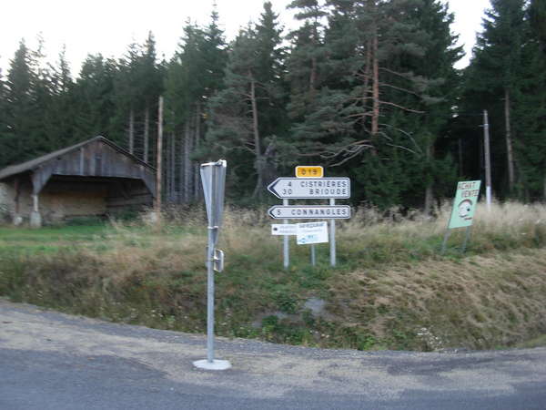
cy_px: 205
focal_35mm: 38
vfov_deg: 37.7
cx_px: 273
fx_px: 599
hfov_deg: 49.0
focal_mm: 6.3
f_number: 2.9
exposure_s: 1/65.8
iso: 79
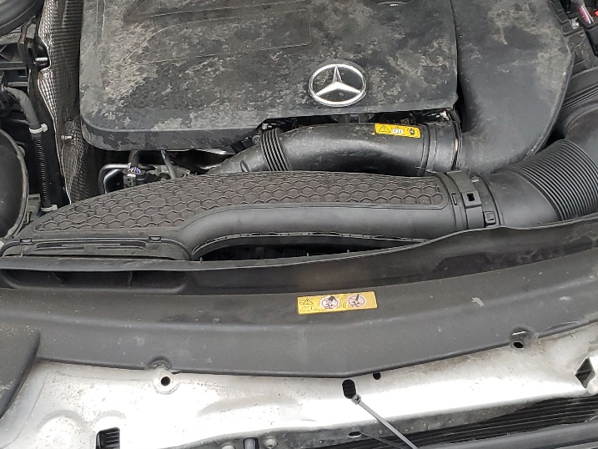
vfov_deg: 25.2
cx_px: 329
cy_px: 234
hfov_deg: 33.2
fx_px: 1002
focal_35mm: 58
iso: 69
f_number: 1.5
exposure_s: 1/120
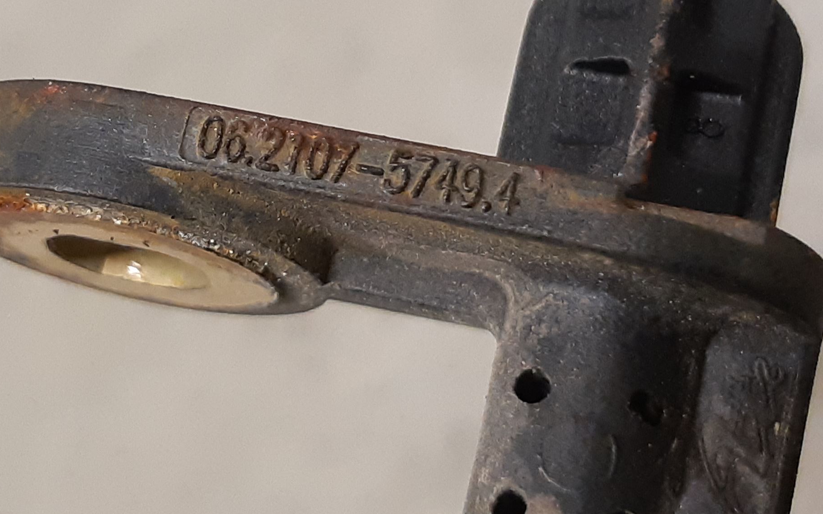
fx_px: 695
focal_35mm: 31
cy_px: 223
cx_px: 364
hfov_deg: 61.1
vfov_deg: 40.5
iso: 250
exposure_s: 1/50
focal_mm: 3.93
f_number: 1.7
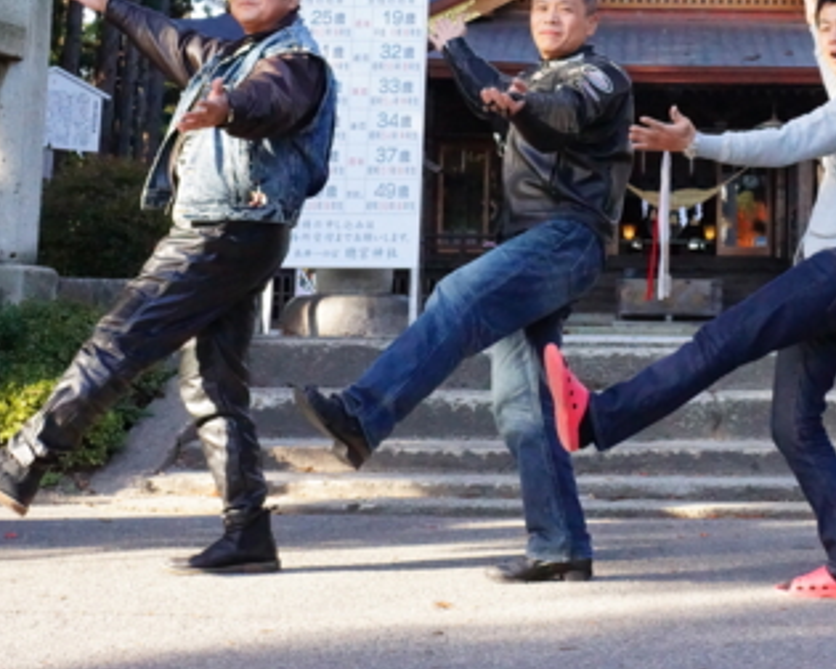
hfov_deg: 23.1
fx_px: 2004
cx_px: 706
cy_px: -9
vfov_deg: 18.4
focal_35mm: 81
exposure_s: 1/500
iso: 3200
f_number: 8
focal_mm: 23
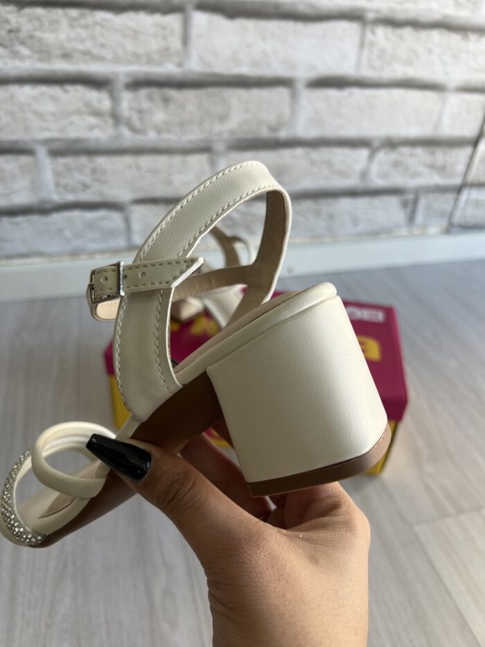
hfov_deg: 53.1
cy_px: 324
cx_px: 242
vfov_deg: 67.3
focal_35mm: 26
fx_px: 486
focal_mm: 5.7
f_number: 1.5
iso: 32
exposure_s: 1/129
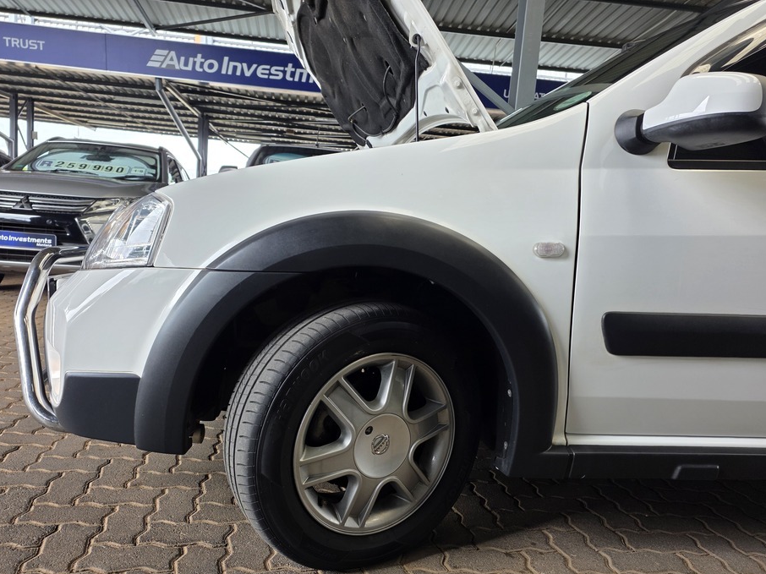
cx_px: 356
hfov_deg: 67.2
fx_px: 575
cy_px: 324
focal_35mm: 26
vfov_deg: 52.9
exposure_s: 1/180
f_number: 1.7
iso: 64
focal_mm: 6.25
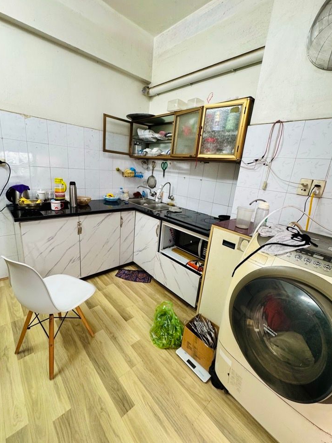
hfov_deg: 81.7
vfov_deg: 98.2
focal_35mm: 15
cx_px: 160
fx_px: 192
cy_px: 222
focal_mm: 2.22
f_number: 2.2
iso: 200
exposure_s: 1/50
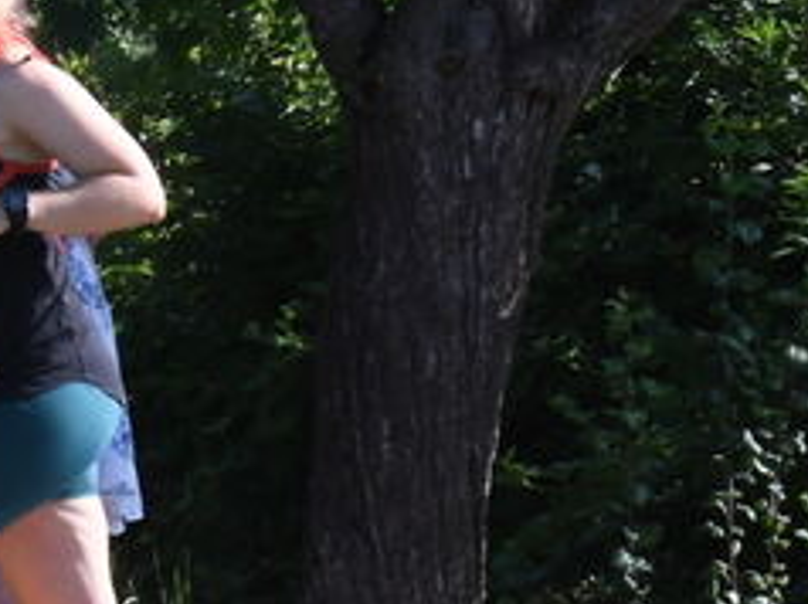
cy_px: 37
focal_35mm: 291
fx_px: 6786
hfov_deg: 6.6
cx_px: -676
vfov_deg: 5.1
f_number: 10
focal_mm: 40
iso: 640
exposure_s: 1/320
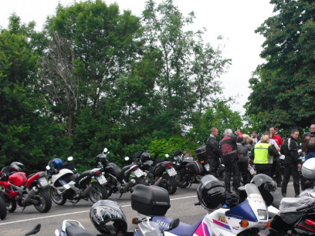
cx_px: 232
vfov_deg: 21.1
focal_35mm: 69
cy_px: 180
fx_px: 628
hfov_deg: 27.8
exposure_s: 1/100
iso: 100
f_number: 8.5
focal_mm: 7.7
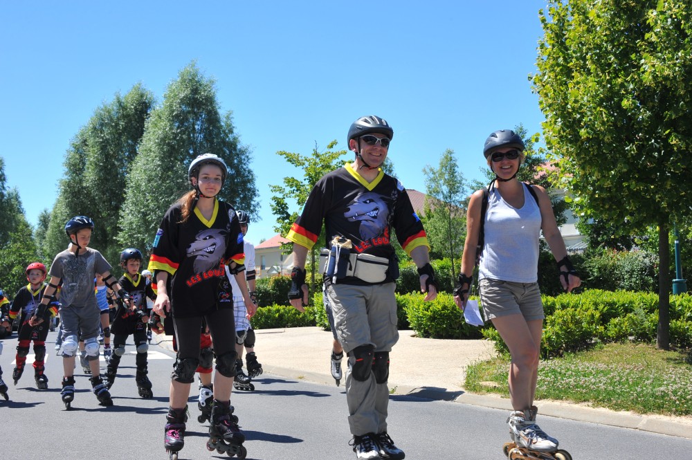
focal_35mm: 48
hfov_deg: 41.1
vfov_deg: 28.0
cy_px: 230
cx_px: 346
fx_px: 922
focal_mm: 48
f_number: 10
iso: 400
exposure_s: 1/400
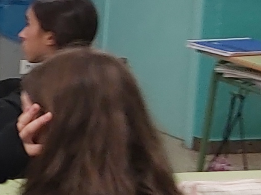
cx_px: -397
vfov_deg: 8.7
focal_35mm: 170
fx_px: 1281
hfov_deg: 10.0
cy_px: 28
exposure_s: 1/50
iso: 100
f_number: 1.7
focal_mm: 3.92
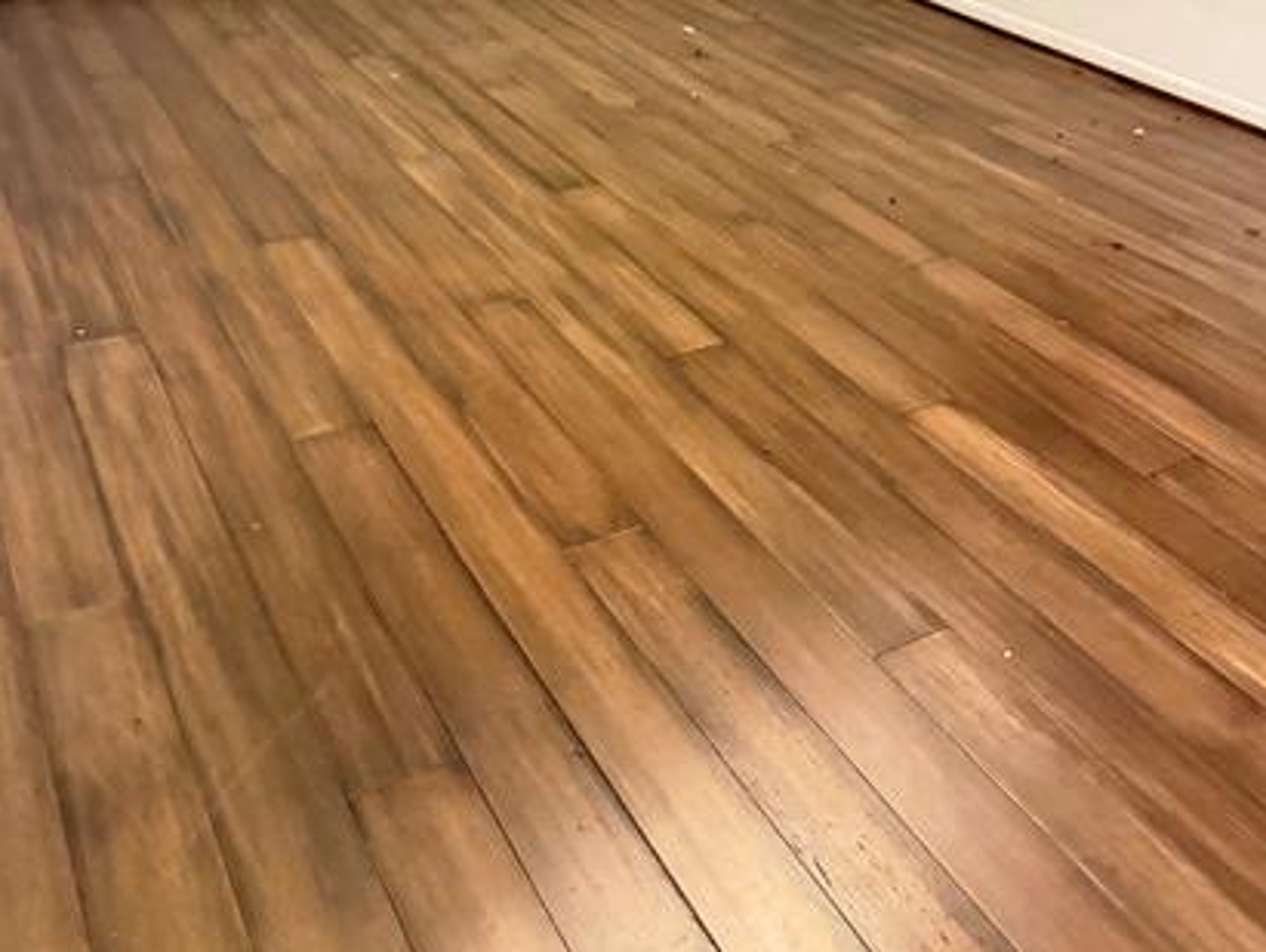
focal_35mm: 35
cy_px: 86
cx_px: 638
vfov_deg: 37.9
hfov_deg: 52.6
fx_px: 1281
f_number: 1.78
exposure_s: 1/30
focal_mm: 6.76
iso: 1600
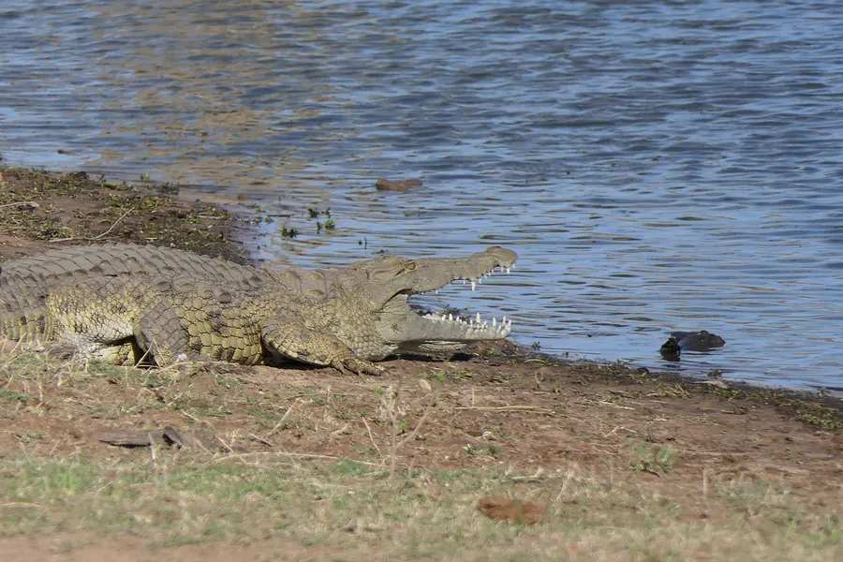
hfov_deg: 2.1
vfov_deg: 1.4
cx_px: 422
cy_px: 281
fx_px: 22478
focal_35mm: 960
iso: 125
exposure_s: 1/1000
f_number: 4.5
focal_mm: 176
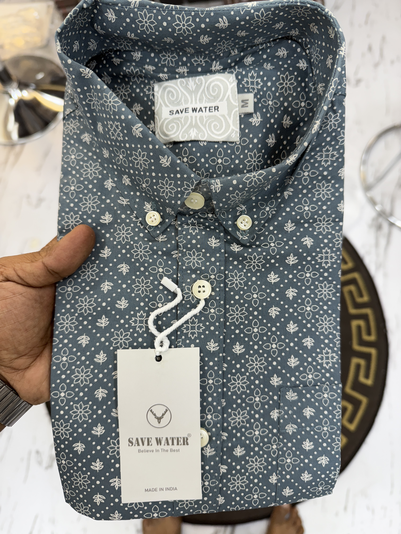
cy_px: 267
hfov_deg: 56.8
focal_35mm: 24
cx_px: 200
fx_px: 371
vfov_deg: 71.6
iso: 125
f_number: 1.78
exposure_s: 1/100
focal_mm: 6.76
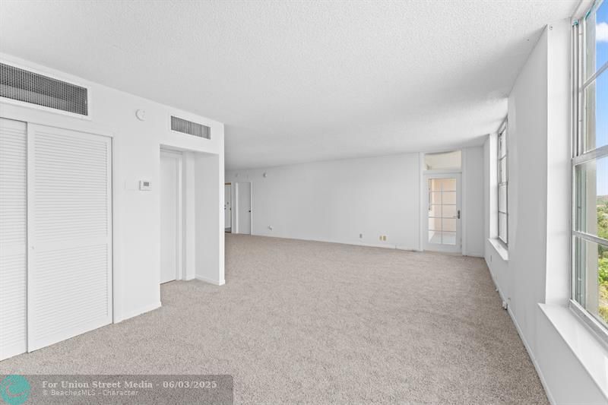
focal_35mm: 14
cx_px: 304
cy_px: 202
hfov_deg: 104.3
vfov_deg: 81.2
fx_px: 236
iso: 200
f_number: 8
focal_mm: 14
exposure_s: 1/8
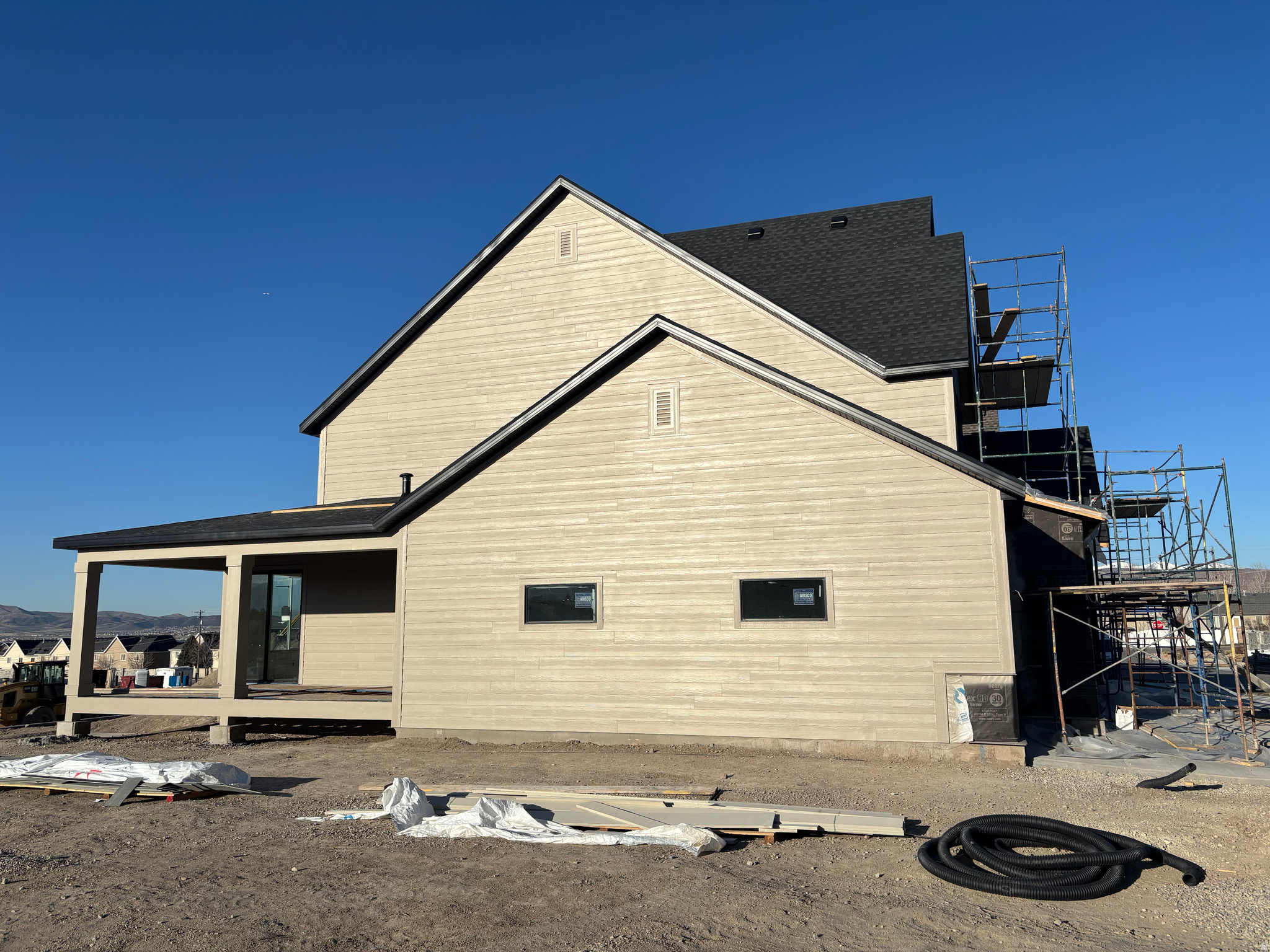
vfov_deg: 53.1
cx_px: 635
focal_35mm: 26
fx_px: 954
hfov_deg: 67.3
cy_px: 476
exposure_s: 1/6711
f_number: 1.6
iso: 50
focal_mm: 5.96
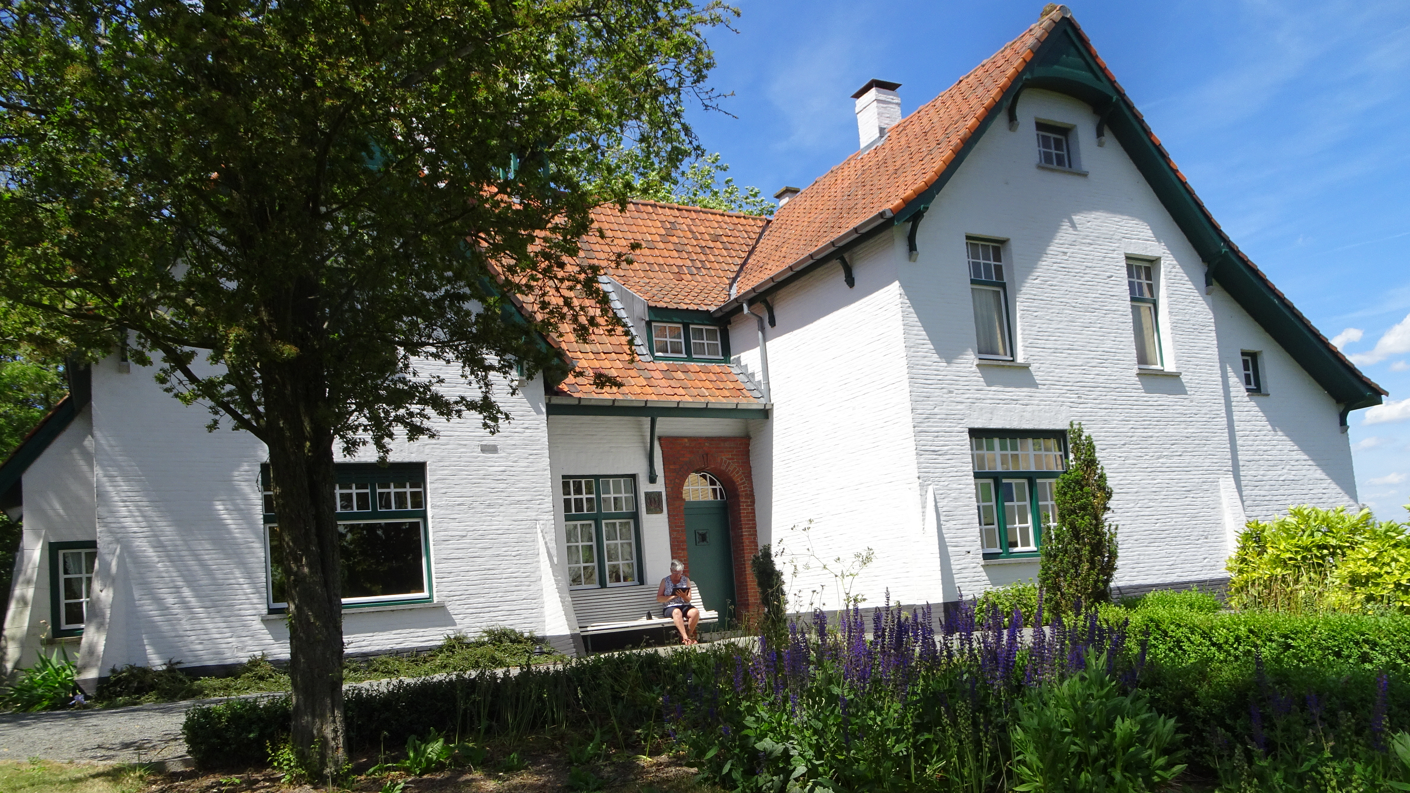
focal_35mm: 27
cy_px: 522
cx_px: 693
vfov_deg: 42.4
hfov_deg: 69.9
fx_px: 1009
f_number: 3.5
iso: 80
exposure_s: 1/800
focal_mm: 4.1
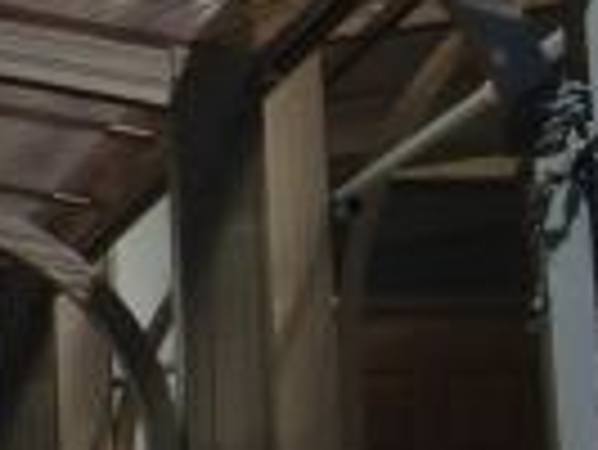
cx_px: -414
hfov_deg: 10.3
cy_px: -27
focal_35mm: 183
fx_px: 3164
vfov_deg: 8.1
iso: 64
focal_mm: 6.66
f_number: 3.9
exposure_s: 1/320
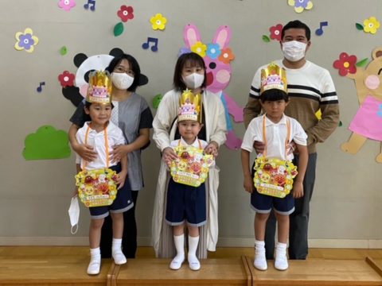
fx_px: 287
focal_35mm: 26
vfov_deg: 53.1
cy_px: 143
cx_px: 191
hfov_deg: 67.3
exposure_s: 1/50
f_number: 1.8
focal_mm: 4.25
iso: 160
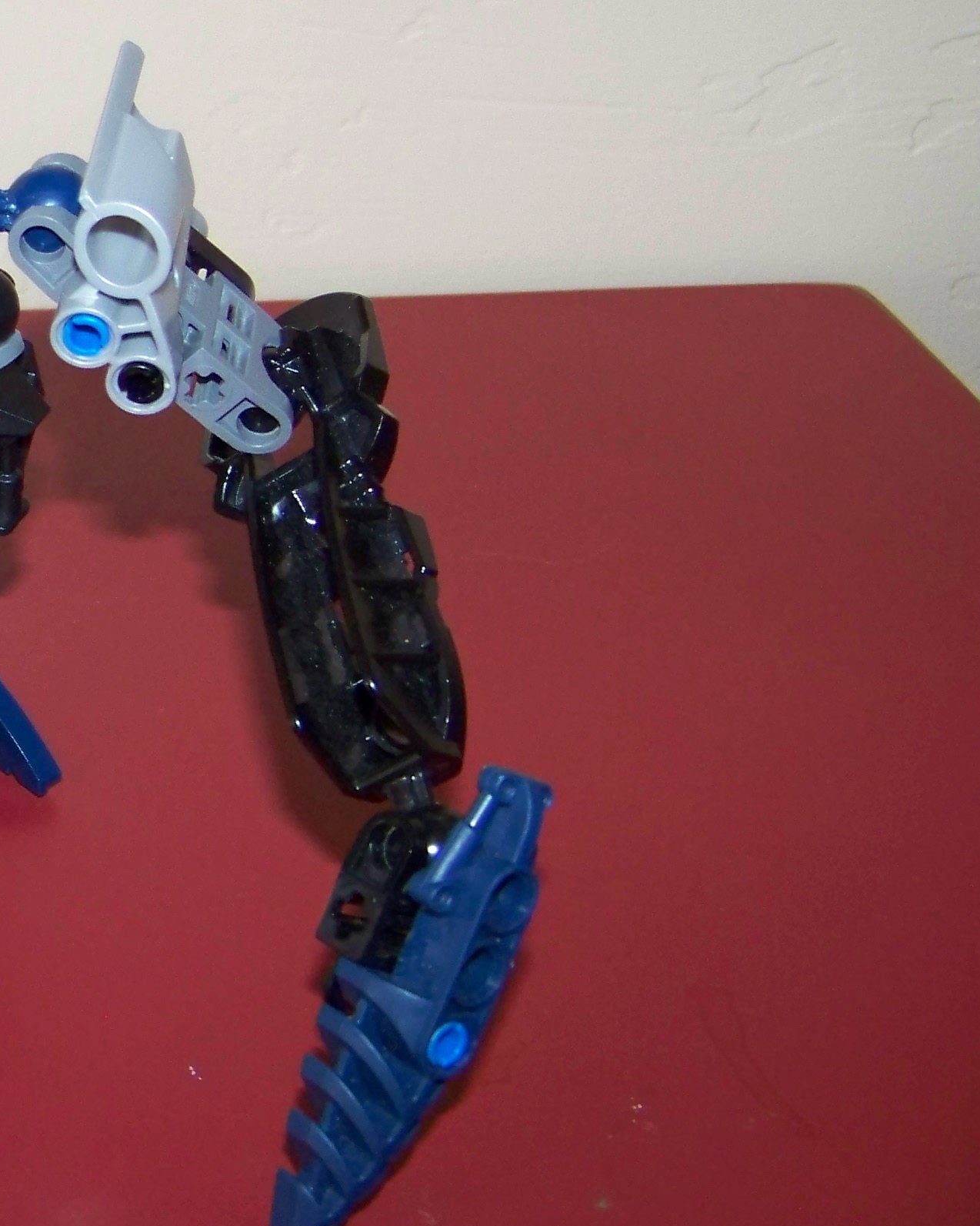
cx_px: -222
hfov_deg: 19.9
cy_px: 413
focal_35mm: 72
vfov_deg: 26.3
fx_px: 2611
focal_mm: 5.85
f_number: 2.8
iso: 200
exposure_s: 1/30
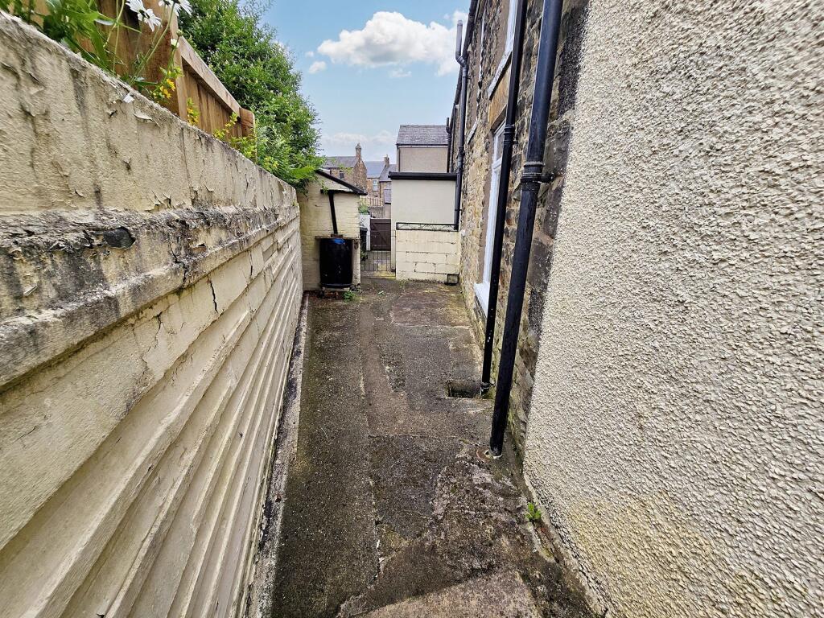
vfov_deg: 89.9
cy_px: 309
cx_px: 412
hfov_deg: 106.2
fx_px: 309
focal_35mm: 13
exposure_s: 1/1690
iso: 50
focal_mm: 2.2
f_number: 2.2
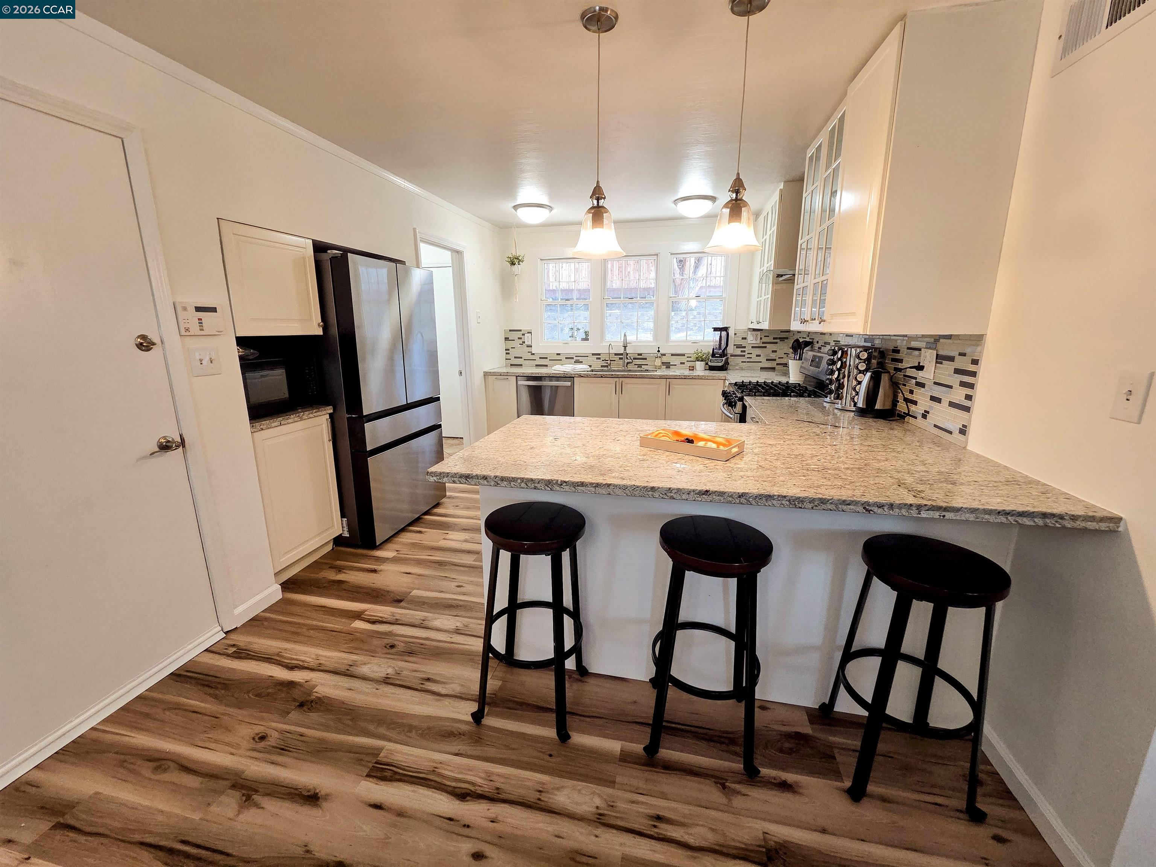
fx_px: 434
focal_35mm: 13
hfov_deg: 106.2
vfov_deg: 89.9
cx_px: 578
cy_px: 434
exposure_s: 1/120
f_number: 2.2
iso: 250
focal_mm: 2.2
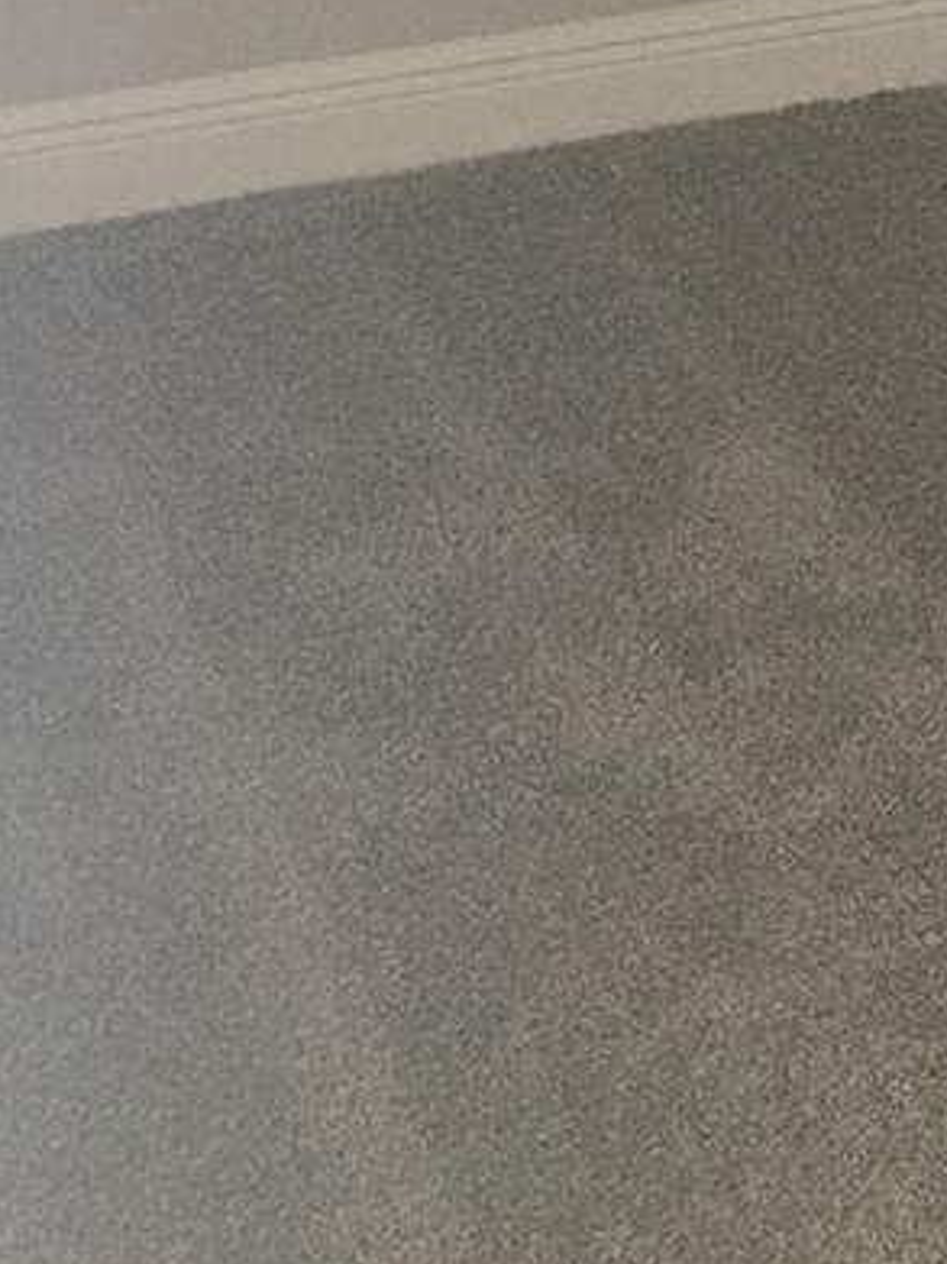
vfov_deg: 19.6
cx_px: 979
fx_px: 3248
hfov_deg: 16.2
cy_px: -530
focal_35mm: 89
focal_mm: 4.15
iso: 64
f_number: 2.2
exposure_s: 1/15
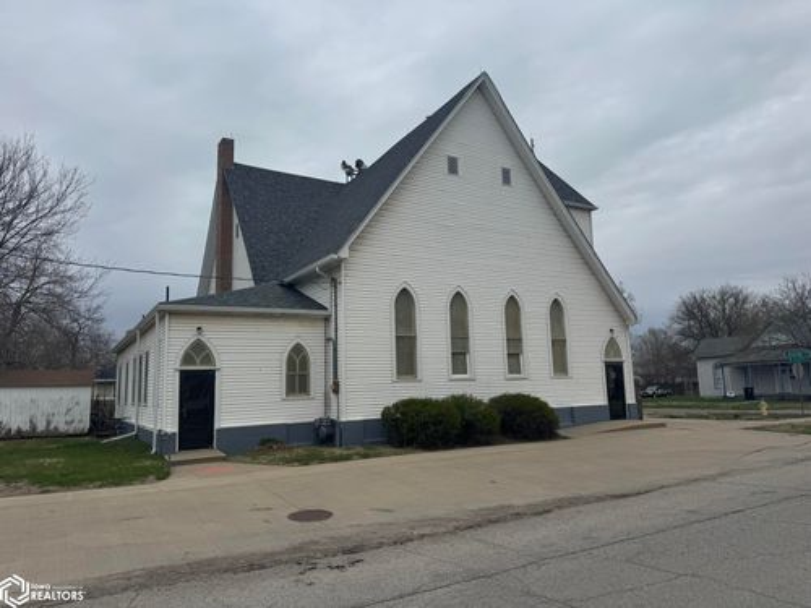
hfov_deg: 71.6
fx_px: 562
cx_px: 406
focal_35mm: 24
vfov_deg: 56.8
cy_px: 304
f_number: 1.78
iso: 80
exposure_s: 1/5348
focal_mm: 6.76
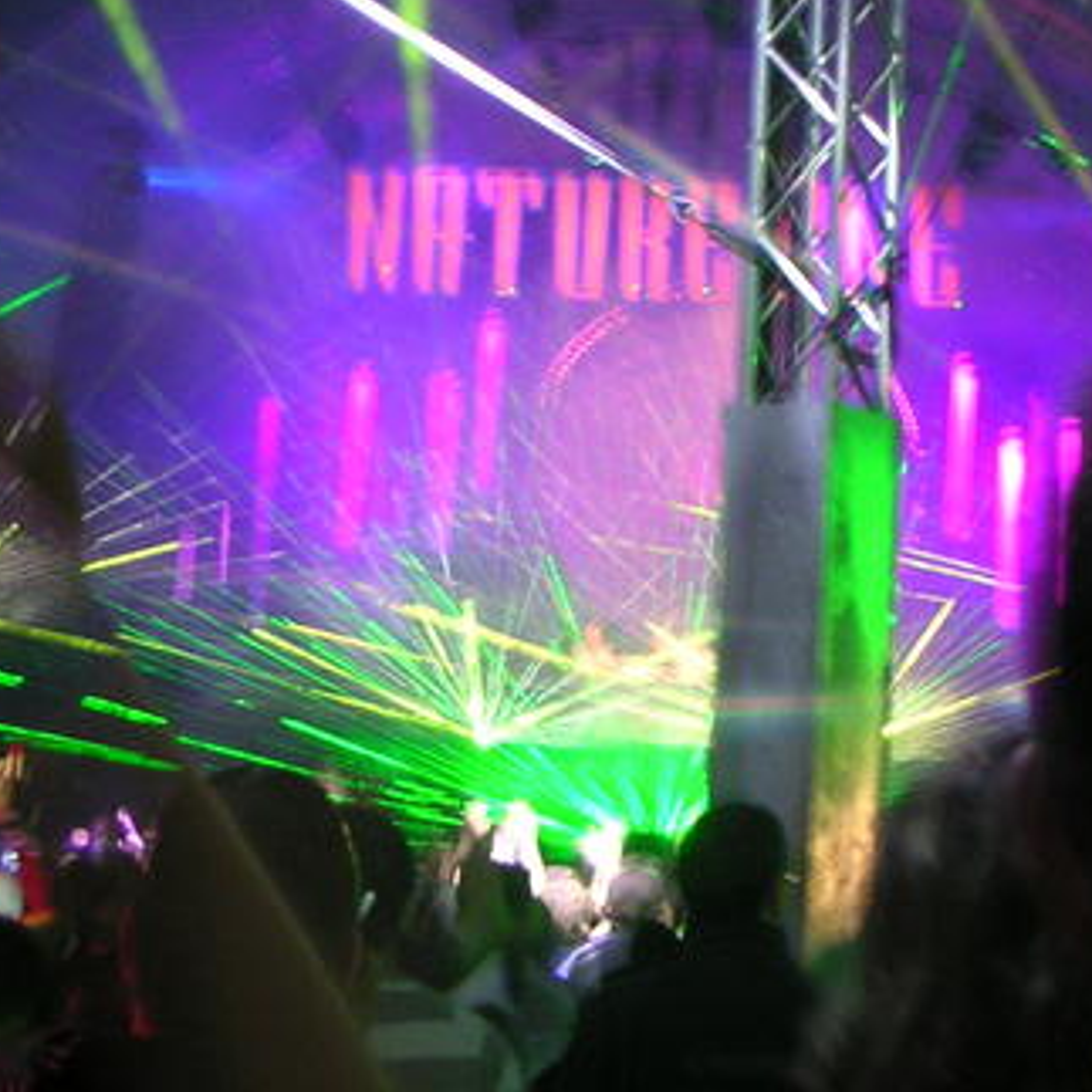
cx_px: 595
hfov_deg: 21.4
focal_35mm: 81
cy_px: 135
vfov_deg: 21.0
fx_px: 2891
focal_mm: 5.7
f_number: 2.8
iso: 100
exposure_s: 1/2
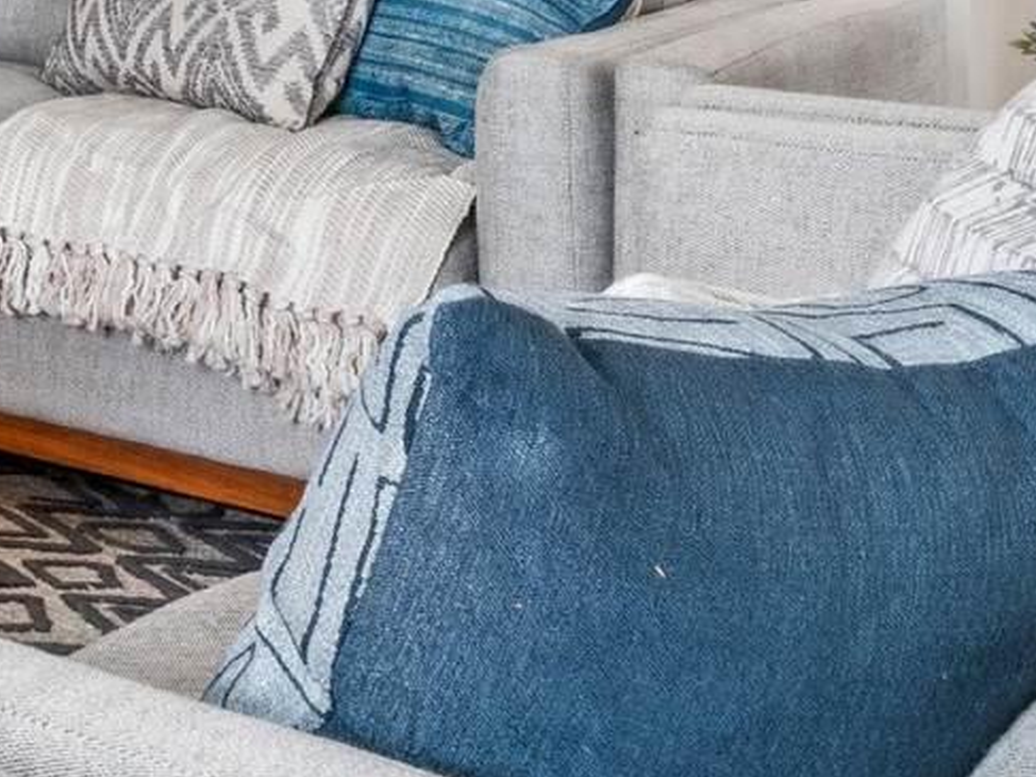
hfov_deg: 15.4
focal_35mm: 96
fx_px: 2886
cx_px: -1157
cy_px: -411
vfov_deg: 14.3
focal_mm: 15.9
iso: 400
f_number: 13
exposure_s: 1/5
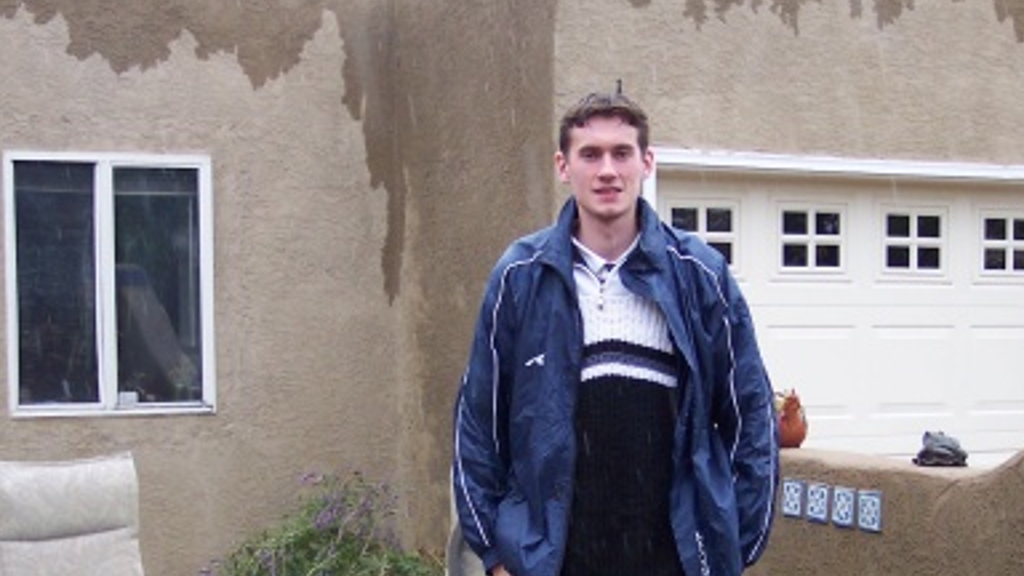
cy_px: 500
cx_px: 592
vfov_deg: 17.3
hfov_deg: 30.5
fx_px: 1874
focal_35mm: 69
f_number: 2.8
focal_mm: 8
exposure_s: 1/350
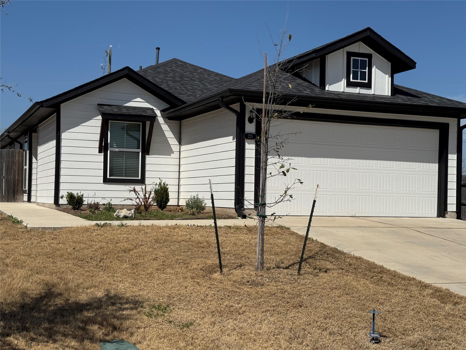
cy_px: 175
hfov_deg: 39.7
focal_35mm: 48
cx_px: 233
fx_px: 646
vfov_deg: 30.3
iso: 80
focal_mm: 6.76
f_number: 1.78
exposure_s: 1/12500
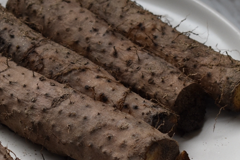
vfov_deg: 7.3
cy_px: 107
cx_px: 42
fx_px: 1260
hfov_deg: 10.8
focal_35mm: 189
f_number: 6.3
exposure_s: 1/100
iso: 360
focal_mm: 55
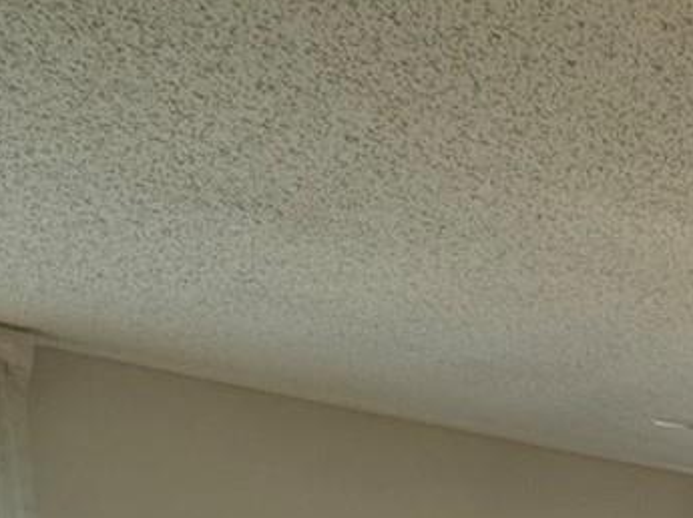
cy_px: 1024
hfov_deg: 25.3
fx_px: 1300
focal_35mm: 65
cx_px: 924
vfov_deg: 17.0
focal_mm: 2.22
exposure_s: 1/120
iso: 160
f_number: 2.2
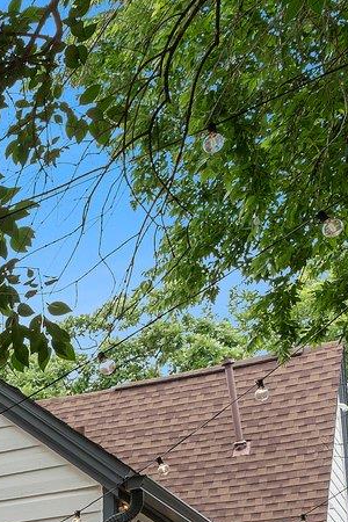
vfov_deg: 21.4
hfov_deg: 12.6
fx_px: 1189
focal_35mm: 82
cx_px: -515
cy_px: 753
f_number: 7.1
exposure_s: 1/160
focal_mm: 18
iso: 250
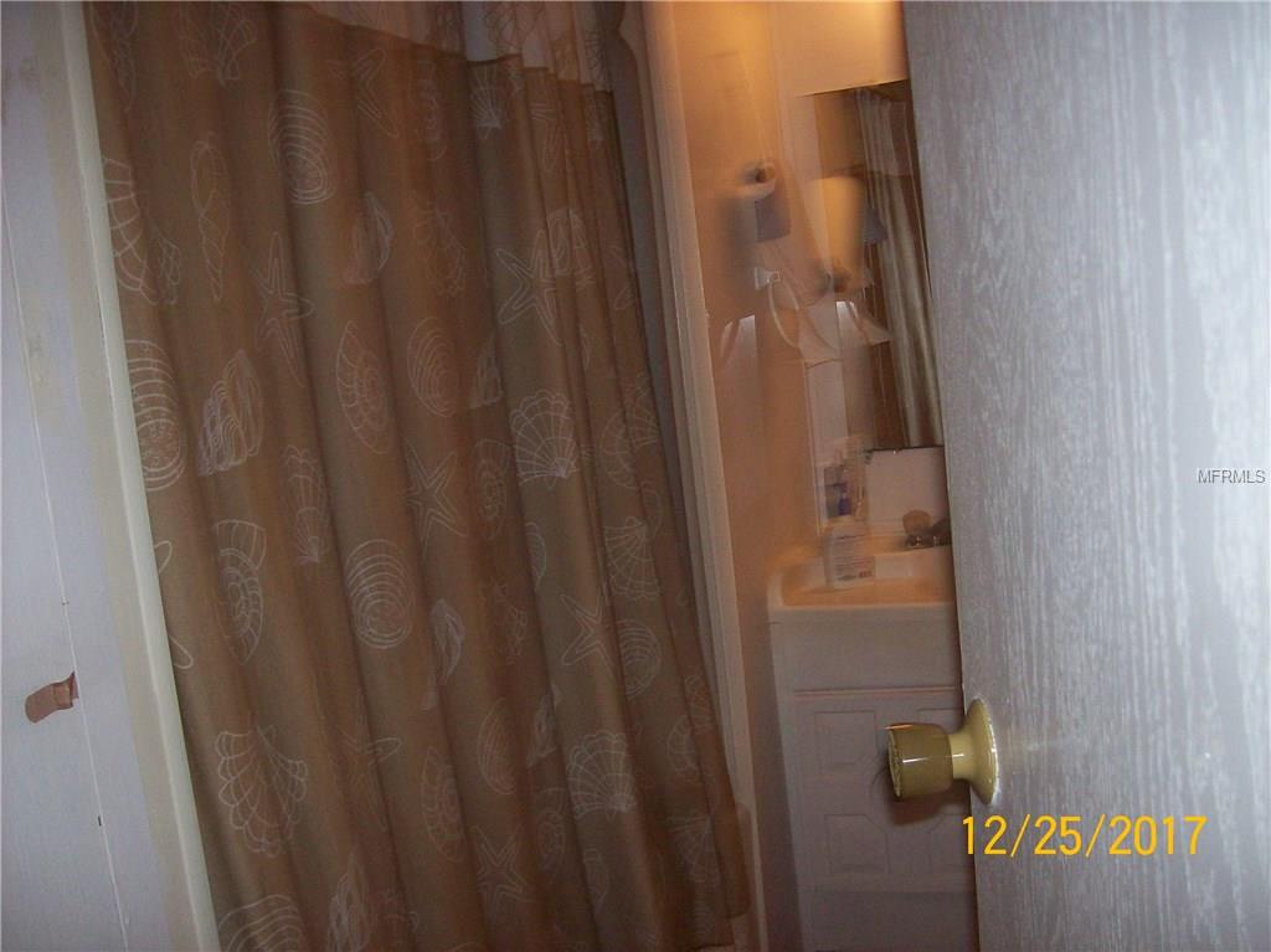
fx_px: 1321
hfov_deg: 51.4
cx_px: 636
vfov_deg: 39.6
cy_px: 476
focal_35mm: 36
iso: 140
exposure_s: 1/64
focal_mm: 6
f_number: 2.7
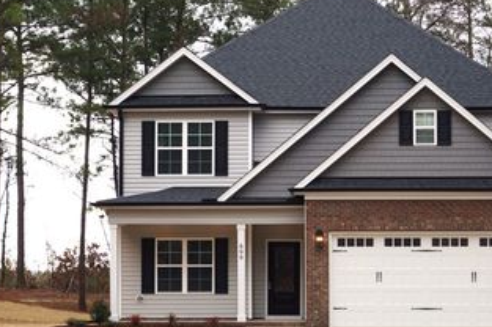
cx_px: 322
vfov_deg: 10.4
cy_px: 186
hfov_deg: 15.5
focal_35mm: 132
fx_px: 1799
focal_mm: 55
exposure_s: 1/125
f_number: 6.3
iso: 100
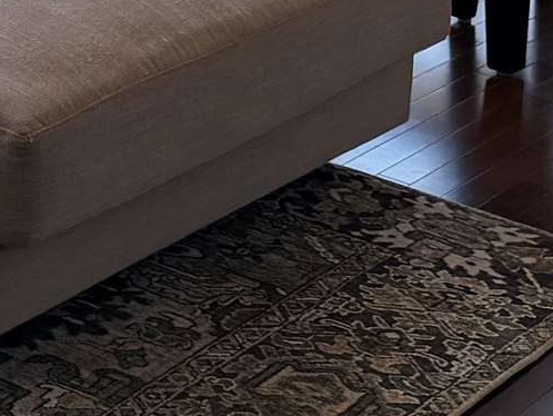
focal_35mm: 148
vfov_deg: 9.2
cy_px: -509
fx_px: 2365
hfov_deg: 12.8
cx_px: -200
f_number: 1.78
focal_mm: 6.76
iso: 100
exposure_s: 1/312
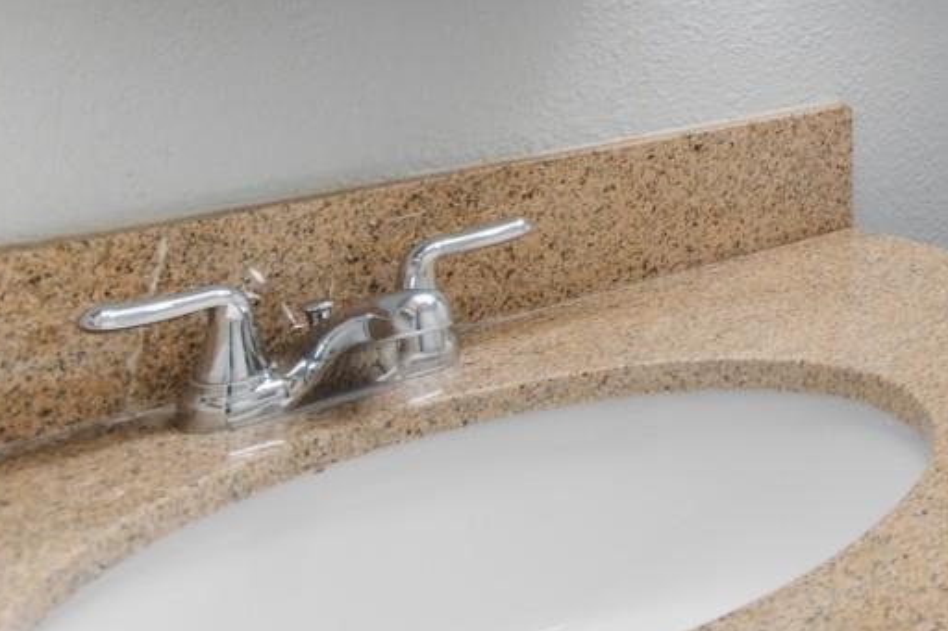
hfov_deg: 28.2
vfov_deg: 21.7
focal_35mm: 57
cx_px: 1268
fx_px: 1500
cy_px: -159
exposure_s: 1/10
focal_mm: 12
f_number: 4.8
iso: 100
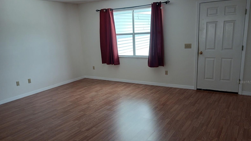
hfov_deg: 64.3
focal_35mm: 30
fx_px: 200
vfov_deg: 38.8
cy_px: 82
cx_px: 125
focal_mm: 4
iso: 100
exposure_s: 1/50
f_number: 1.8
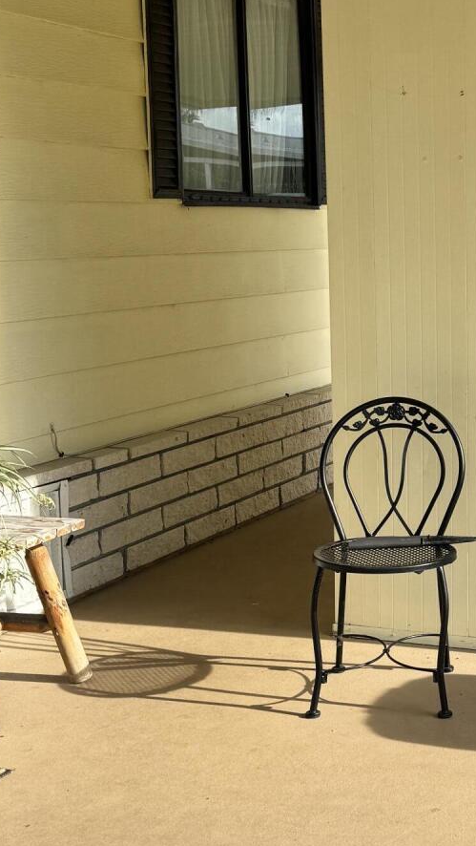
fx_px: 1323
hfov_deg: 19.5
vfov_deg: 35.4
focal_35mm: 59
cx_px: 533
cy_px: 384
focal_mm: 6.76
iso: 80
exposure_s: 1/1721
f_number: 1.78
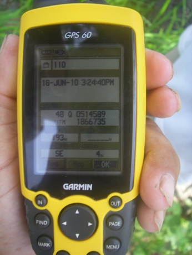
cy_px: 128
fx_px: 281
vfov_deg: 49.0
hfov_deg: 37.7
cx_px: 96
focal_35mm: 38
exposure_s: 1/60
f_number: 3.3
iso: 64
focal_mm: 6.3
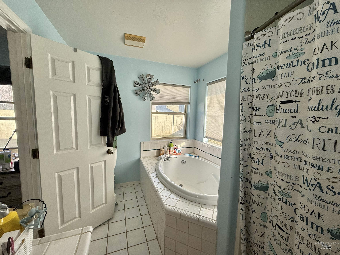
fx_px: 138
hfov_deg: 102.1
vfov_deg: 85.7
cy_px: 128
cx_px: 170
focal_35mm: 14
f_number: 2.2
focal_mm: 2.22
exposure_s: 1/386
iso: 64
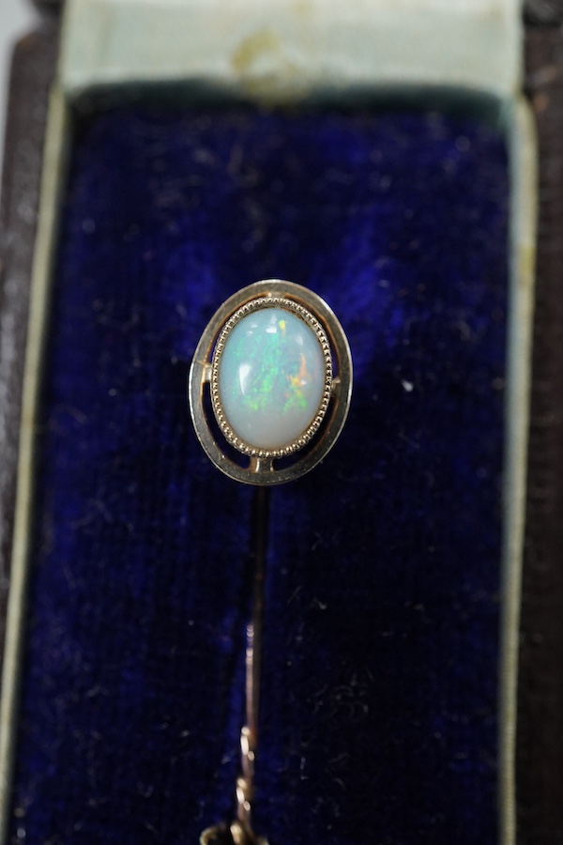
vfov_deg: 43.6
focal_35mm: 45
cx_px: 282
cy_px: 422
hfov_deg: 29.9
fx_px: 1056
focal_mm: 30
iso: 2500
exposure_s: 1/60
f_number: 13
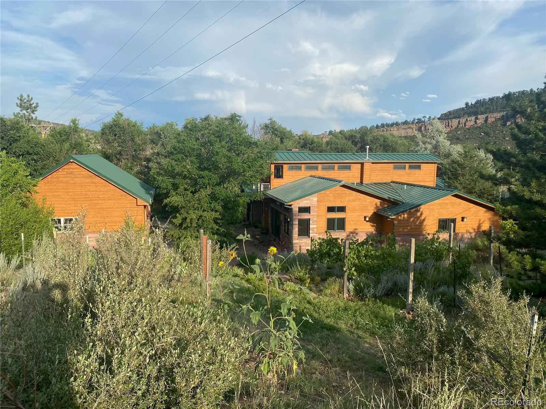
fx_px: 410
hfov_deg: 67.3
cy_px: 204
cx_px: 273
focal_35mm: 26
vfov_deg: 53.1
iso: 32
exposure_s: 1/2105
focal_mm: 4.25
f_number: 1.8
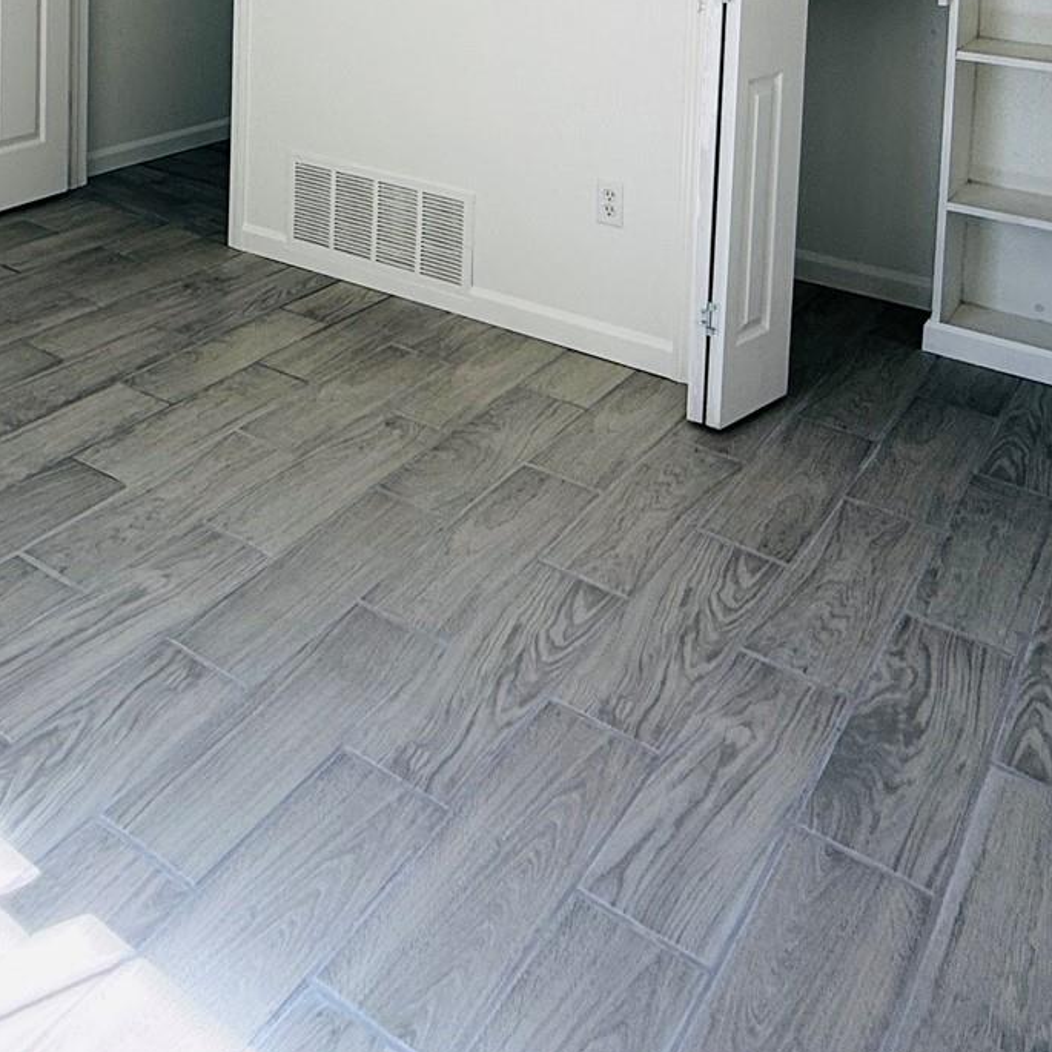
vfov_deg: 37.5
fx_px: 1272
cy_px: -106
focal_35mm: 37
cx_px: 292
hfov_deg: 43.8
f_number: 2.2
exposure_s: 1/99
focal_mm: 2.22
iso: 50
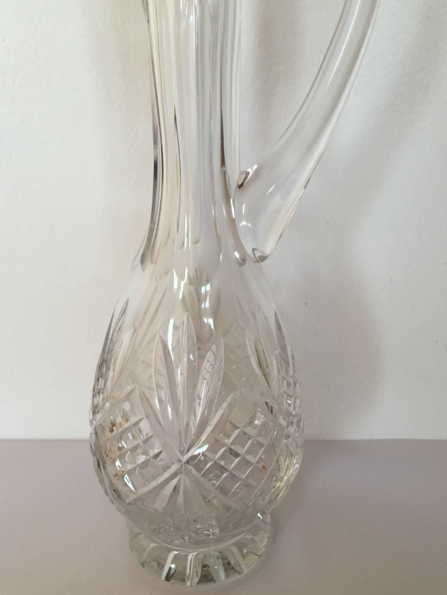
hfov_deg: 44.2
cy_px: 326
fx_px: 551
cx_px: 221
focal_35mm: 32
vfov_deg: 56.7
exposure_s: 1/30
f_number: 2.2
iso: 80
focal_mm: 4.15
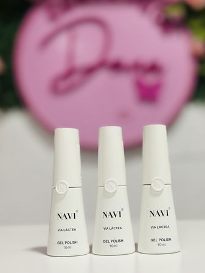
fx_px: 450
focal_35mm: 57
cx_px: 113
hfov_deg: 25.7
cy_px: 130
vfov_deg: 33.8
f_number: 1.78
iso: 64
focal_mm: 6.86
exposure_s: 1/50
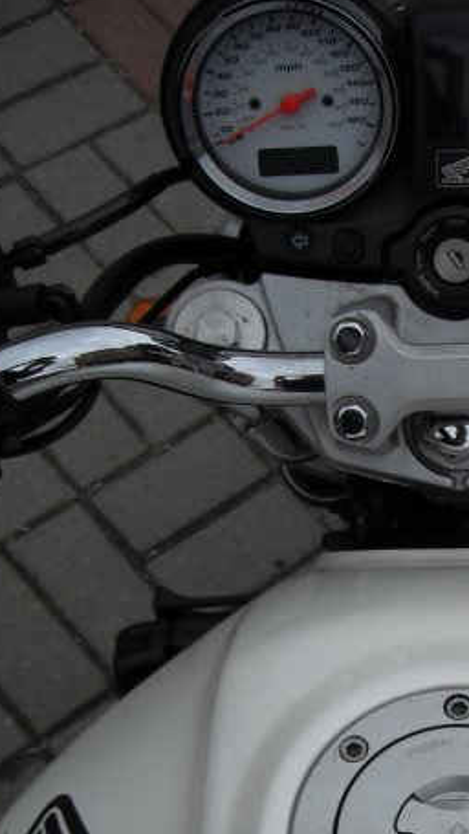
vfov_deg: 30.6
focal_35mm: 67
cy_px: 675
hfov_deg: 17.5
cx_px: 478
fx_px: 1481
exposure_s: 1/250
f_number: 5.6
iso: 64
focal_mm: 5.7
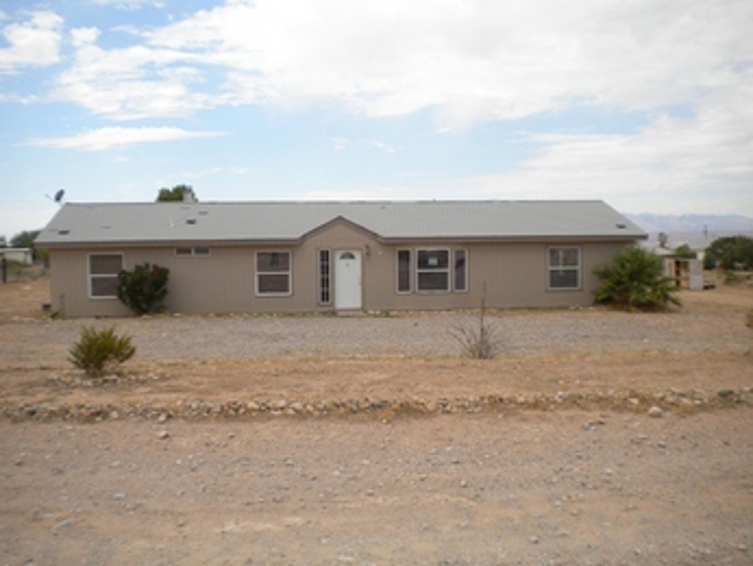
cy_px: 283
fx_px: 762
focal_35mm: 35
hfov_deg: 52.6
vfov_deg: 40.7
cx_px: 376
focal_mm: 6.3
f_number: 4.6
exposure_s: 1/710
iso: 80
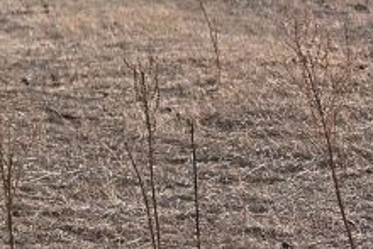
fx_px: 2042
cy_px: -141
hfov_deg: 8.9
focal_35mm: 197
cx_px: -661
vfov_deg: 6.9
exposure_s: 1/10000
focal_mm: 35
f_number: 1.8
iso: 80
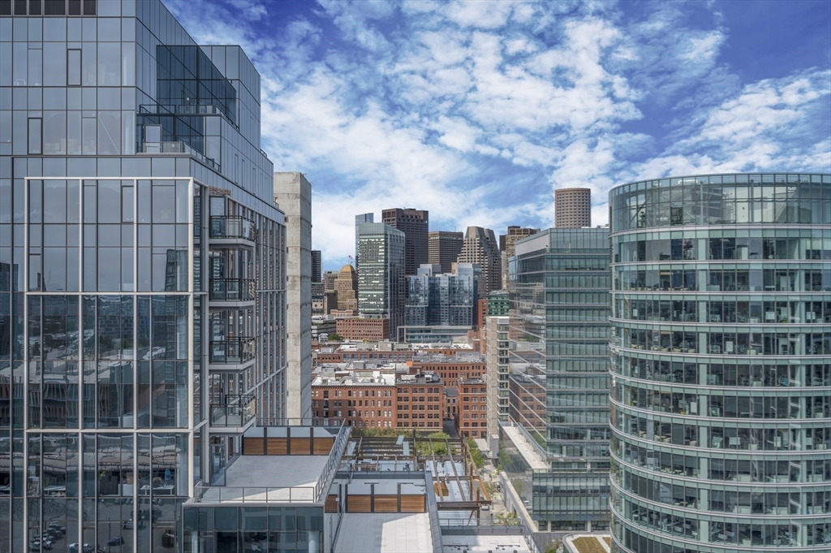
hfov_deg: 62.0
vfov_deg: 43.5
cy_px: 276
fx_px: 692
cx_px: 416
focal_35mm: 30
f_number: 11
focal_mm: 30
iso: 100
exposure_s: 1/400
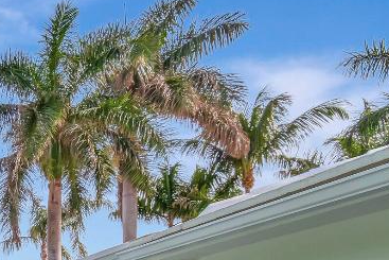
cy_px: 362
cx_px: -209
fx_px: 508
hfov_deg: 27.3
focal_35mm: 47
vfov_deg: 24.1
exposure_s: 1/2000
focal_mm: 10
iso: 500
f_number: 8
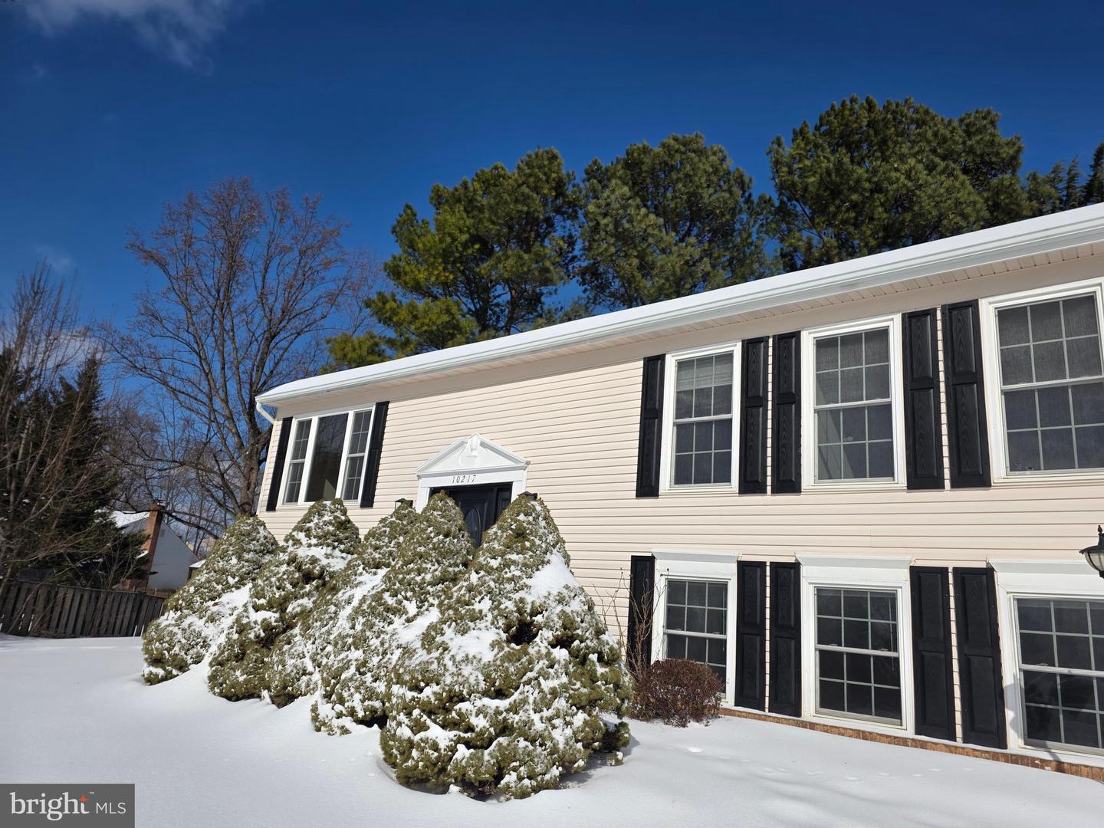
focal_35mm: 23
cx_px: 552
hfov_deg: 73.9
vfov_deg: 58.9
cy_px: 414
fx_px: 734
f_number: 1.7
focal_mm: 6.3
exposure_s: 1/7944
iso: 40
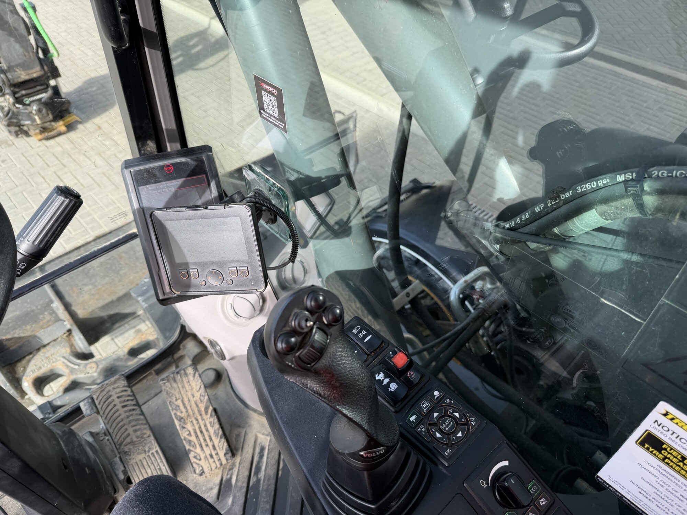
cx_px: 344
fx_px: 476
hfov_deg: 71.6
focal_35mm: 24
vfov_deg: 56.8
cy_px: 258
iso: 80
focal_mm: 6.76
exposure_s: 1/622
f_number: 1.78
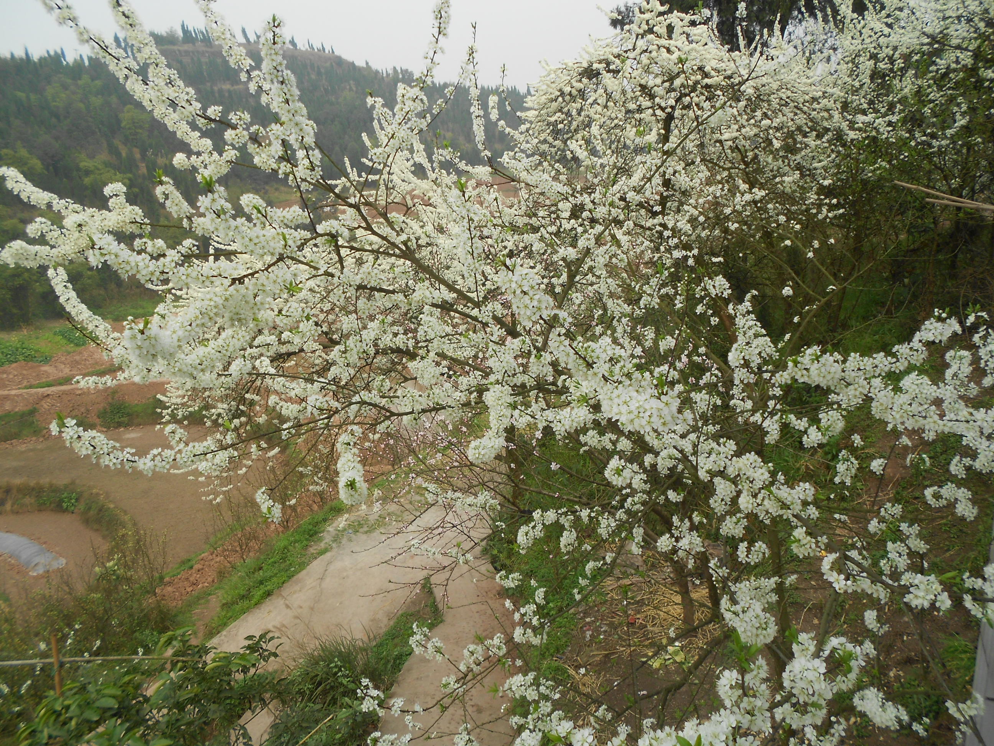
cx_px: 497
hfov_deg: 67.3
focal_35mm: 26
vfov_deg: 53.1
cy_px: 373
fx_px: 747
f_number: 3.2
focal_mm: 4.6
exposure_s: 1/500
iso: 80
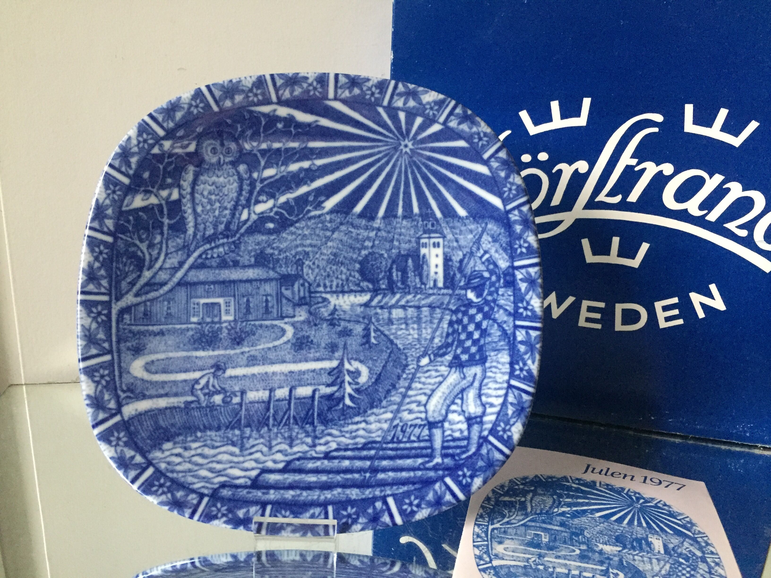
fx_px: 646
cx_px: 386
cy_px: 289
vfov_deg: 48.2
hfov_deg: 61.7
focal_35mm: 29
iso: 320
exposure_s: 1/17
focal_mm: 4.15
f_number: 2.2
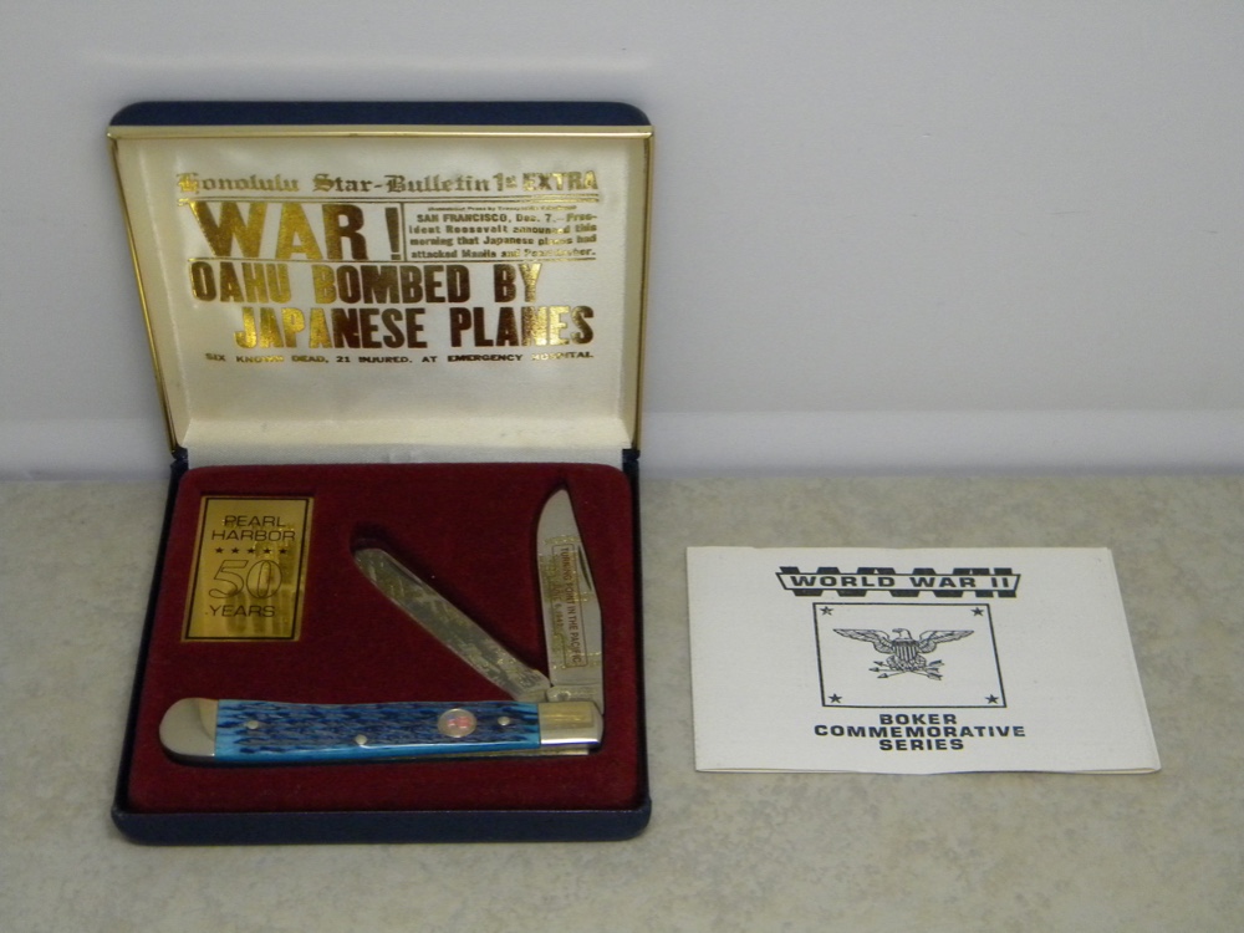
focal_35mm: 67
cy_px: 466
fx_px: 2408
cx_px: 622
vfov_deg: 21.9
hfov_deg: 29.0
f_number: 4.3
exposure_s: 1/33.1
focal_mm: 12.2
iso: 400
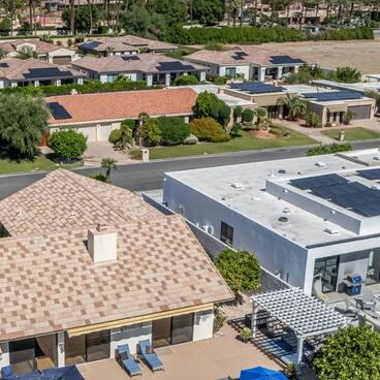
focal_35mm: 52
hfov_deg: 31.8
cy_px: 192
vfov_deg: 32.8
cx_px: 66
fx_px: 646
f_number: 2.8
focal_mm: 8.38
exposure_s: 1/4000
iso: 150
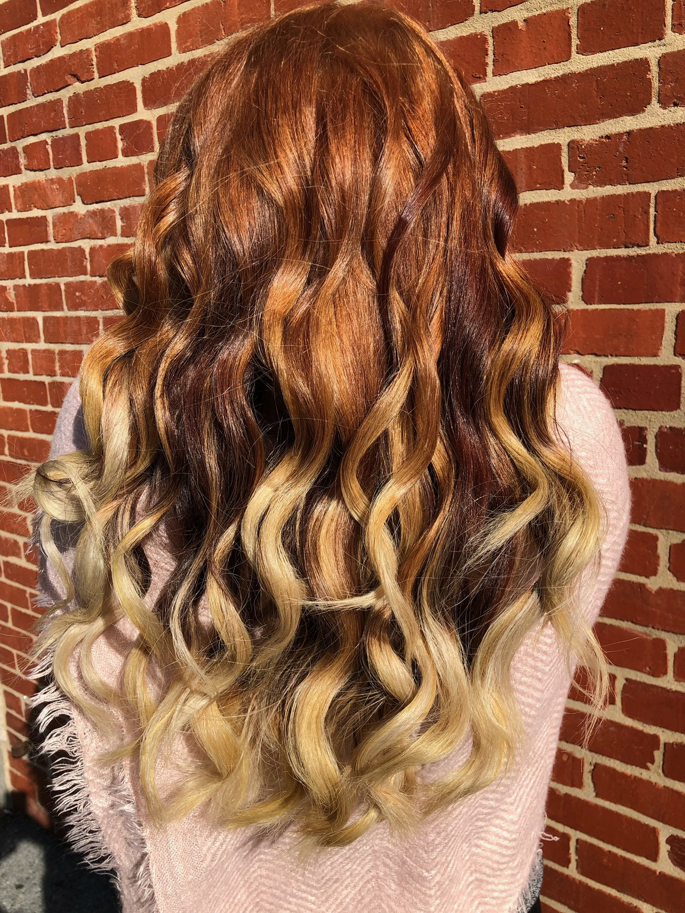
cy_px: 456
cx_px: 342
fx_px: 739
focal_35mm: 28
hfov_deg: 49.8
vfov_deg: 63.4
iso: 20
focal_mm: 4
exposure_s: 1/1919
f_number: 1.8
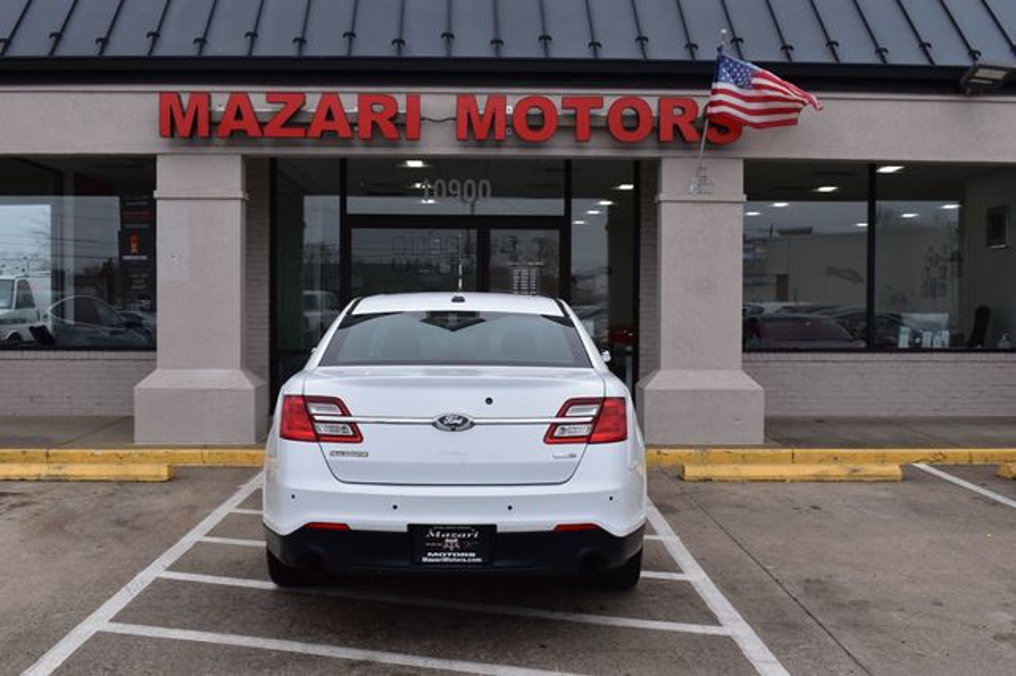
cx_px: 508
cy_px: 338
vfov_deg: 35.5
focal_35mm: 38
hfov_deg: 51.3
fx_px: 1058
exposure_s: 1/320
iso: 400
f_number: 11
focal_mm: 25
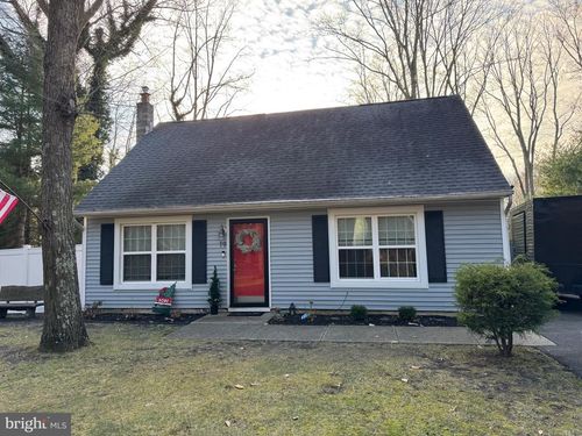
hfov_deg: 71.6
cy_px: 218
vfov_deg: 56.8
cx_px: 291
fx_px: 404
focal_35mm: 24
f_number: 1.78
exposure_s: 1/397
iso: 80
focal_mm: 6.76
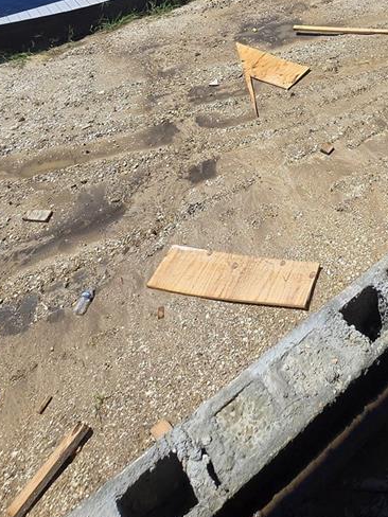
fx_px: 478
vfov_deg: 49.3
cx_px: 295
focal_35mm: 32
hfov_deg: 42.7
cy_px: 33
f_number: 2.2
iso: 25
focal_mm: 1.7
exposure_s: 1/1650
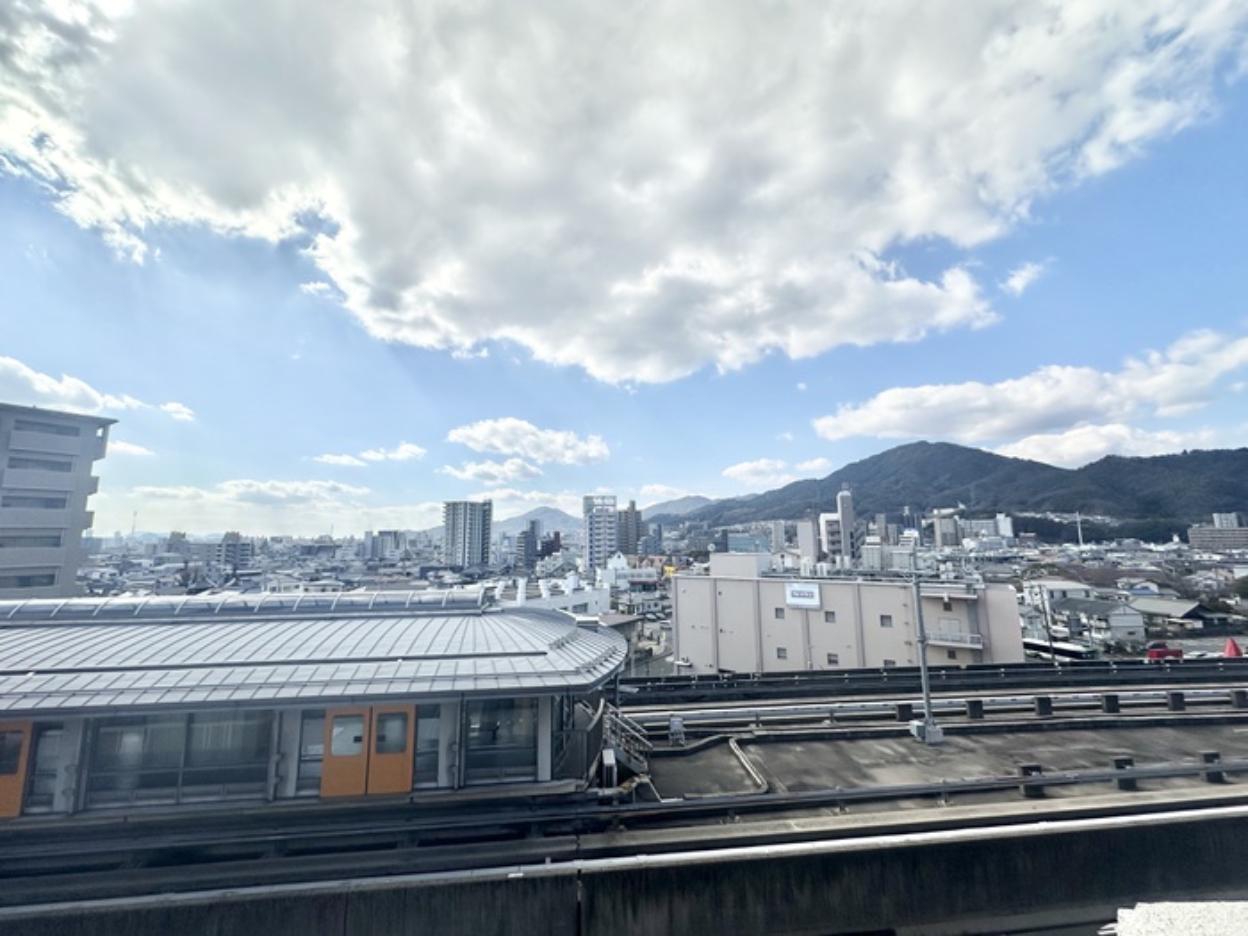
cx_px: 624
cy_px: 468
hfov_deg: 102.1
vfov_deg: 85.7
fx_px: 505
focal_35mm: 14
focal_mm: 2.22
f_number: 2.2
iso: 50
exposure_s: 1/4651
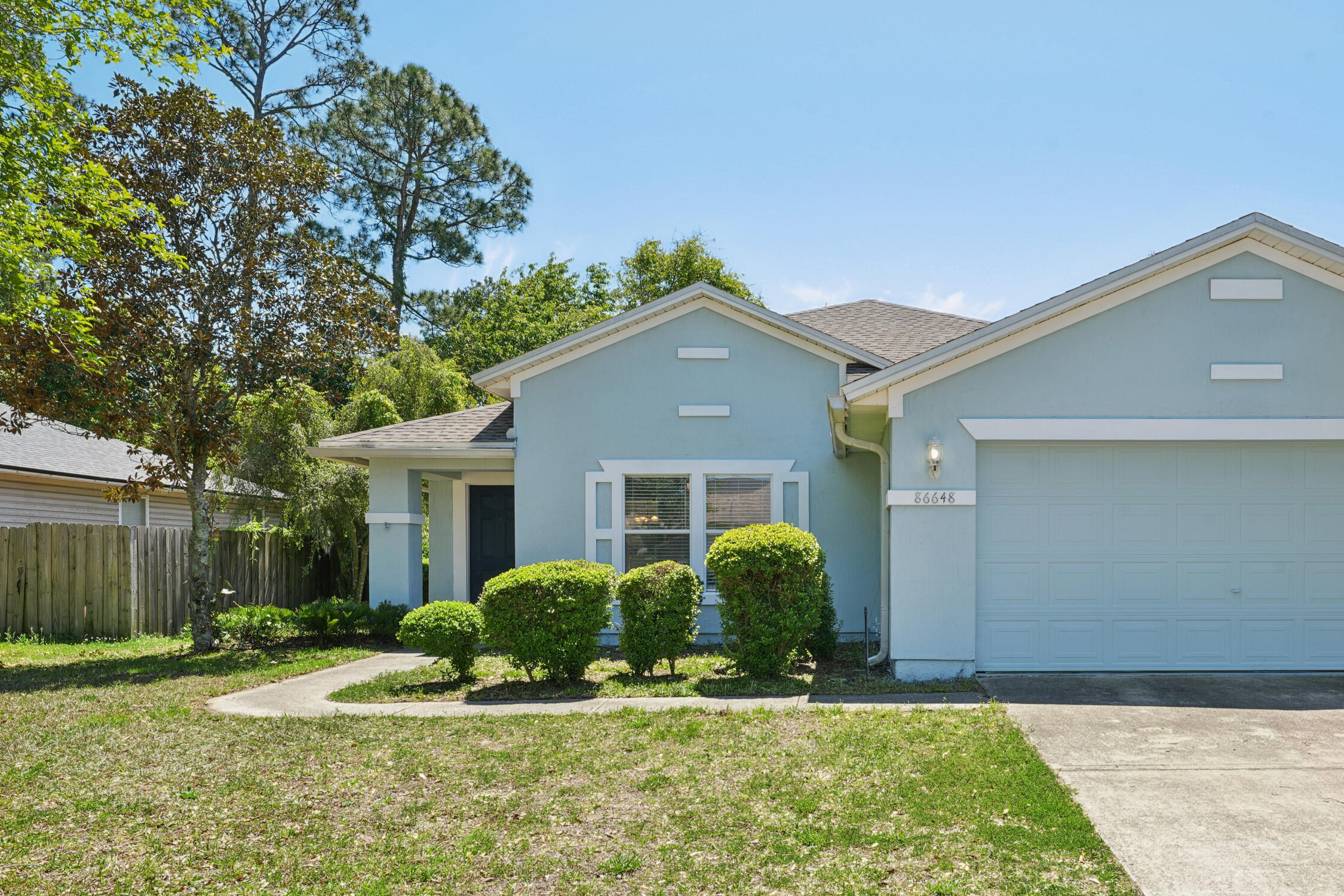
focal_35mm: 32
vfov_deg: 40.8
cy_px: 561
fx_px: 1195
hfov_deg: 57.5
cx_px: 888
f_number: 13
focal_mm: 24
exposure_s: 1/25
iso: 100
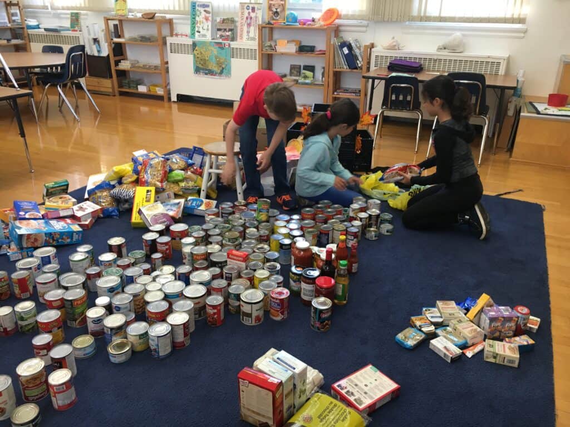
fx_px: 478
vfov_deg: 48.2
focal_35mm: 29
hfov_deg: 61.7
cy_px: 214
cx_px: 285
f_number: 2.2
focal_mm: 4.15
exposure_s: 1/30
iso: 64
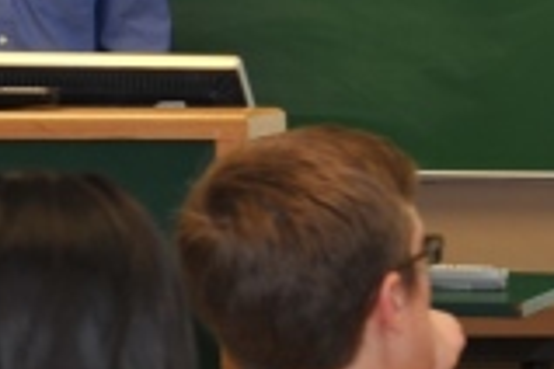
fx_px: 4262
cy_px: 256
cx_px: 1394
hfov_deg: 7.0
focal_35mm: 277
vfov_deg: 5.0
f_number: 5
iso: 280
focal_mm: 44
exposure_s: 1/60
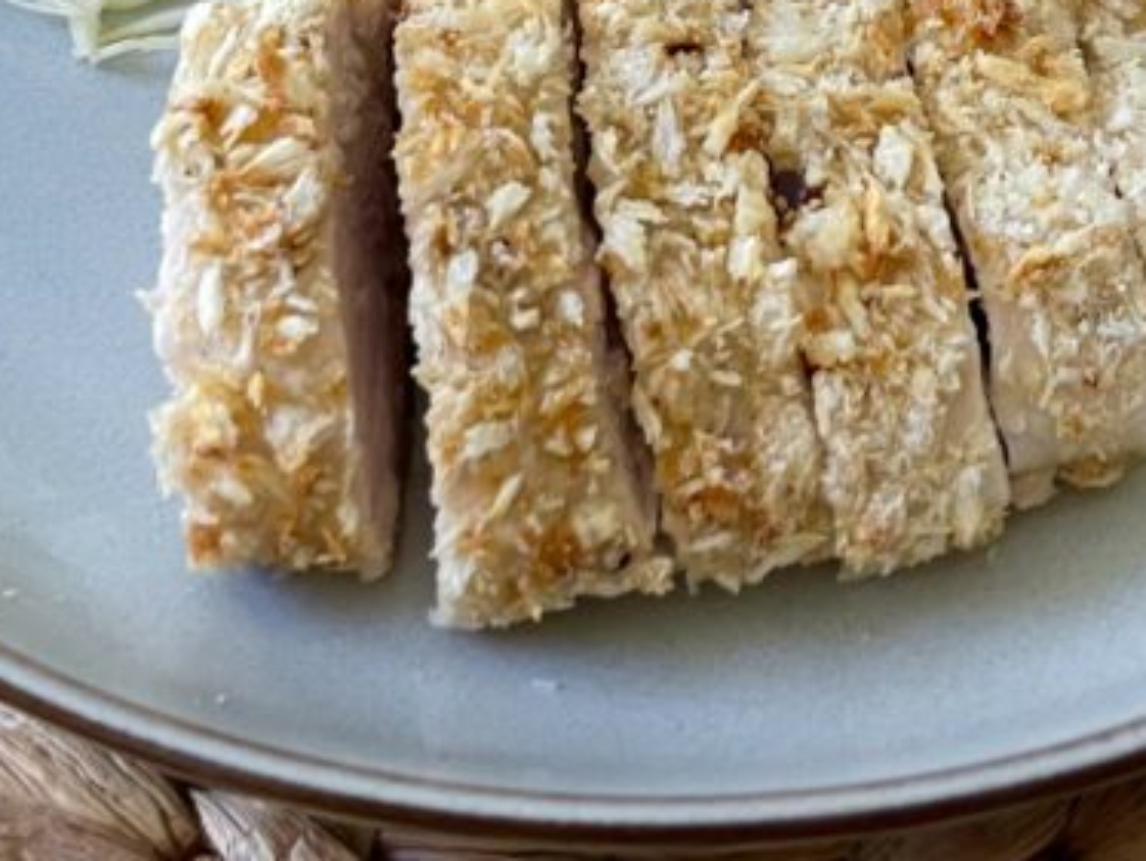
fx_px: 2485
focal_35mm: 75
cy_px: -325
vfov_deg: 18.1
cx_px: 628
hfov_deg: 26.0
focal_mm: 4.2
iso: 80
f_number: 1.6
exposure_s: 1/62
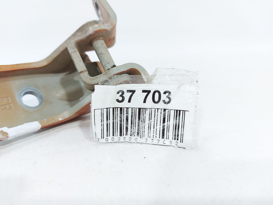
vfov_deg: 56.8
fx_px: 189
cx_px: 136
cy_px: 102
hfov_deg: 71.6
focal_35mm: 24
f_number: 1.8
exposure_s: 1/50
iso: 80
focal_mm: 5.23
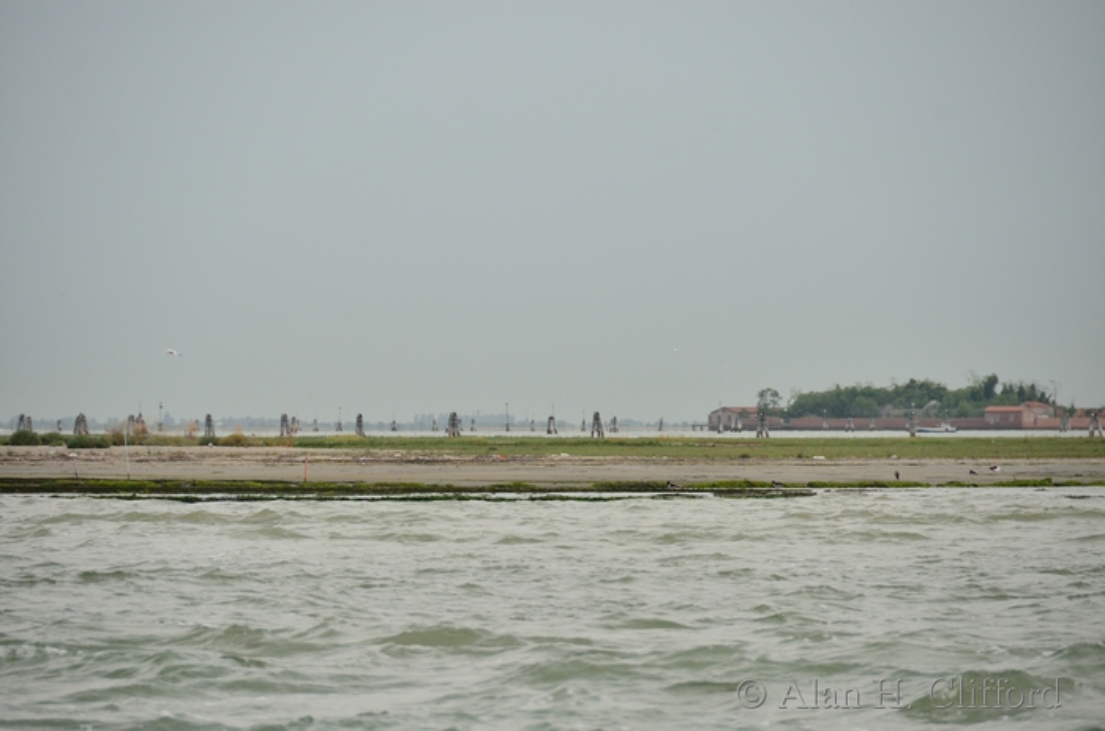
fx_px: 9185
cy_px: 366
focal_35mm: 300
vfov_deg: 4.6
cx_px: 552
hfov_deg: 6.9
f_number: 5.6
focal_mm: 200
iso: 100
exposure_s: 1/500
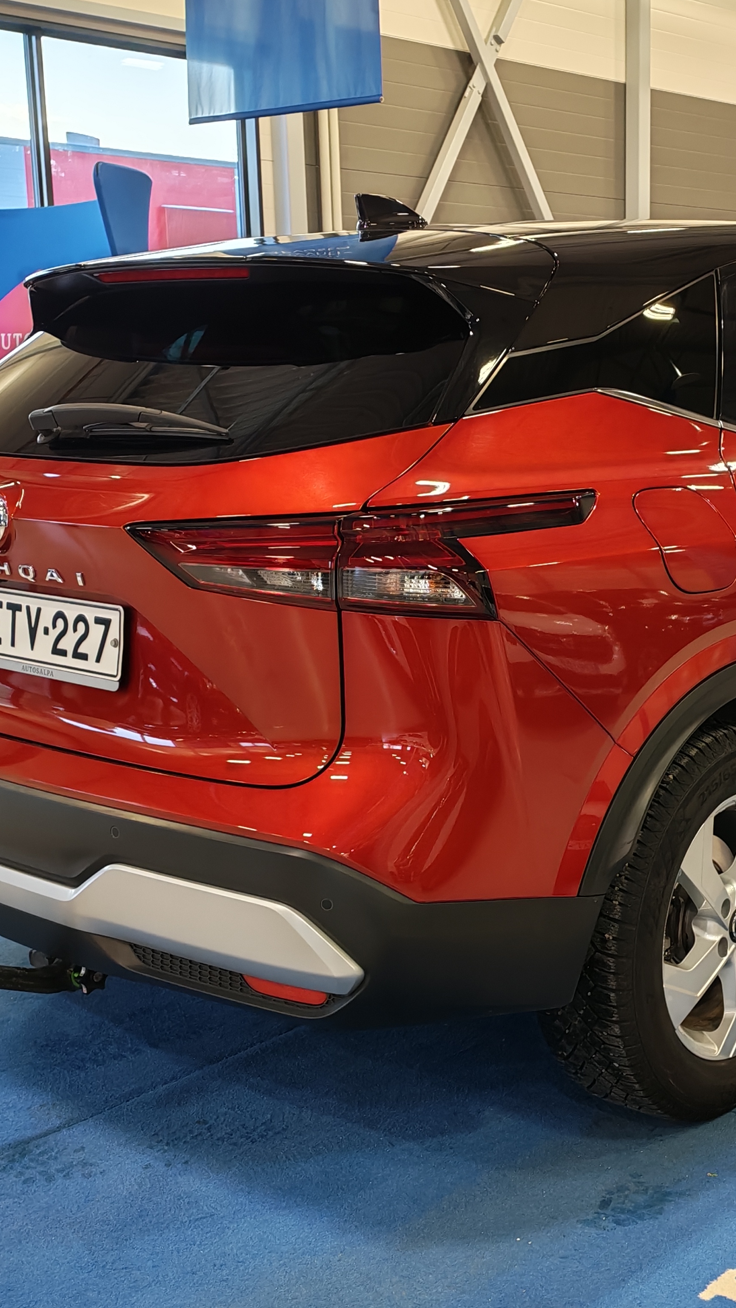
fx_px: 1665
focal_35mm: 48
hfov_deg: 24.6
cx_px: 575
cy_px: 654
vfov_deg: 42.9
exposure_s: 1/100
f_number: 1.9
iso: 176
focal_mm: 6.12
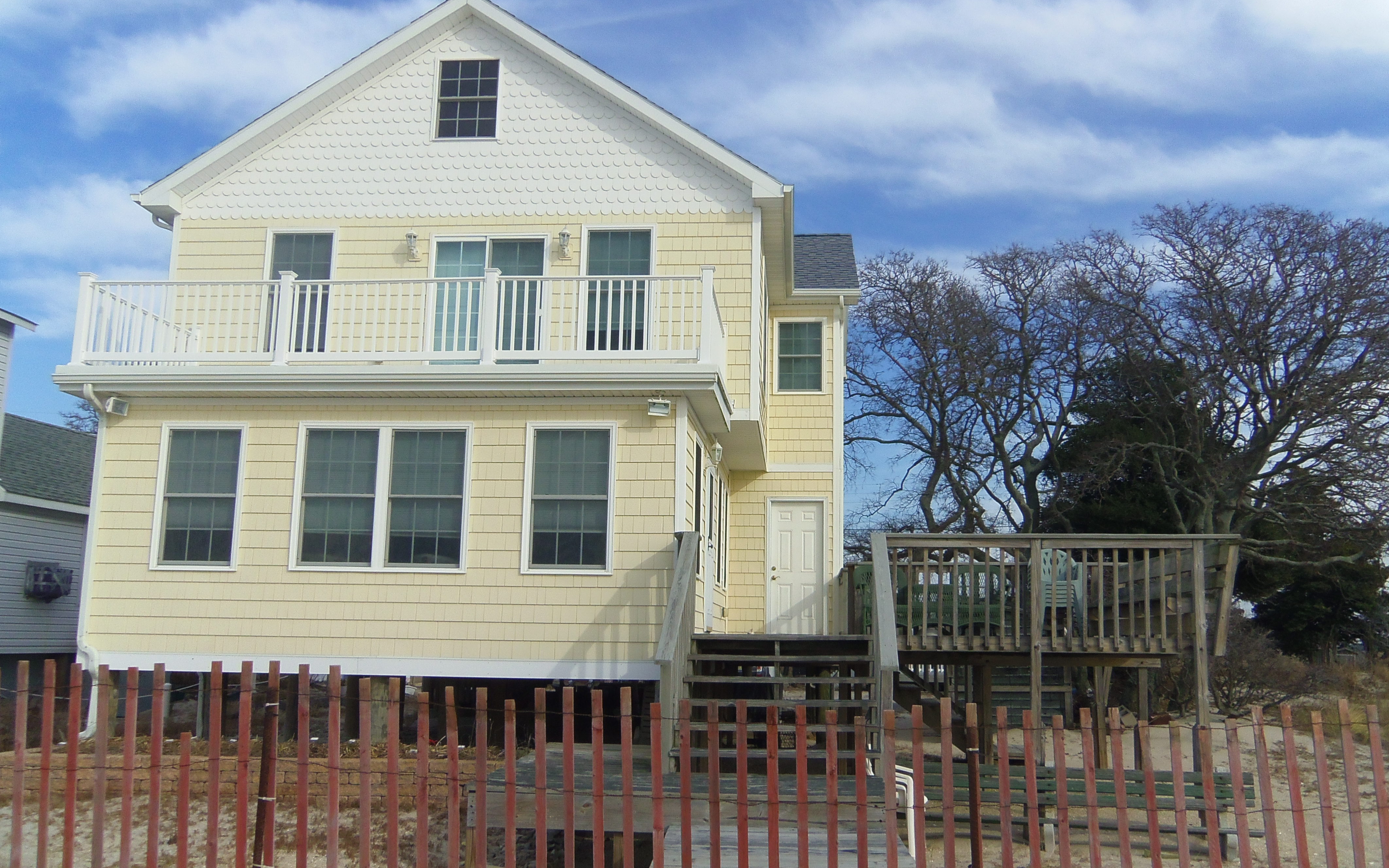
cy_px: 461
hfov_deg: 62.9
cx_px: 702
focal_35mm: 30
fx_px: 1136
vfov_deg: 41.8
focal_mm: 5
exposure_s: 1/80
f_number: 10.8
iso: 64
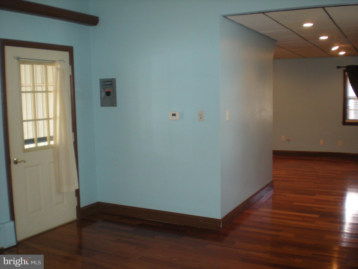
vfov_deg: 37.7
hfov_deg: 49.0
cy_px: 134
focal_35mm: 38
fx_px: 393
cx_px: 179
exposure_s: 1/60
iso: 255
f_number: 3.1
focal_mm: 6.3
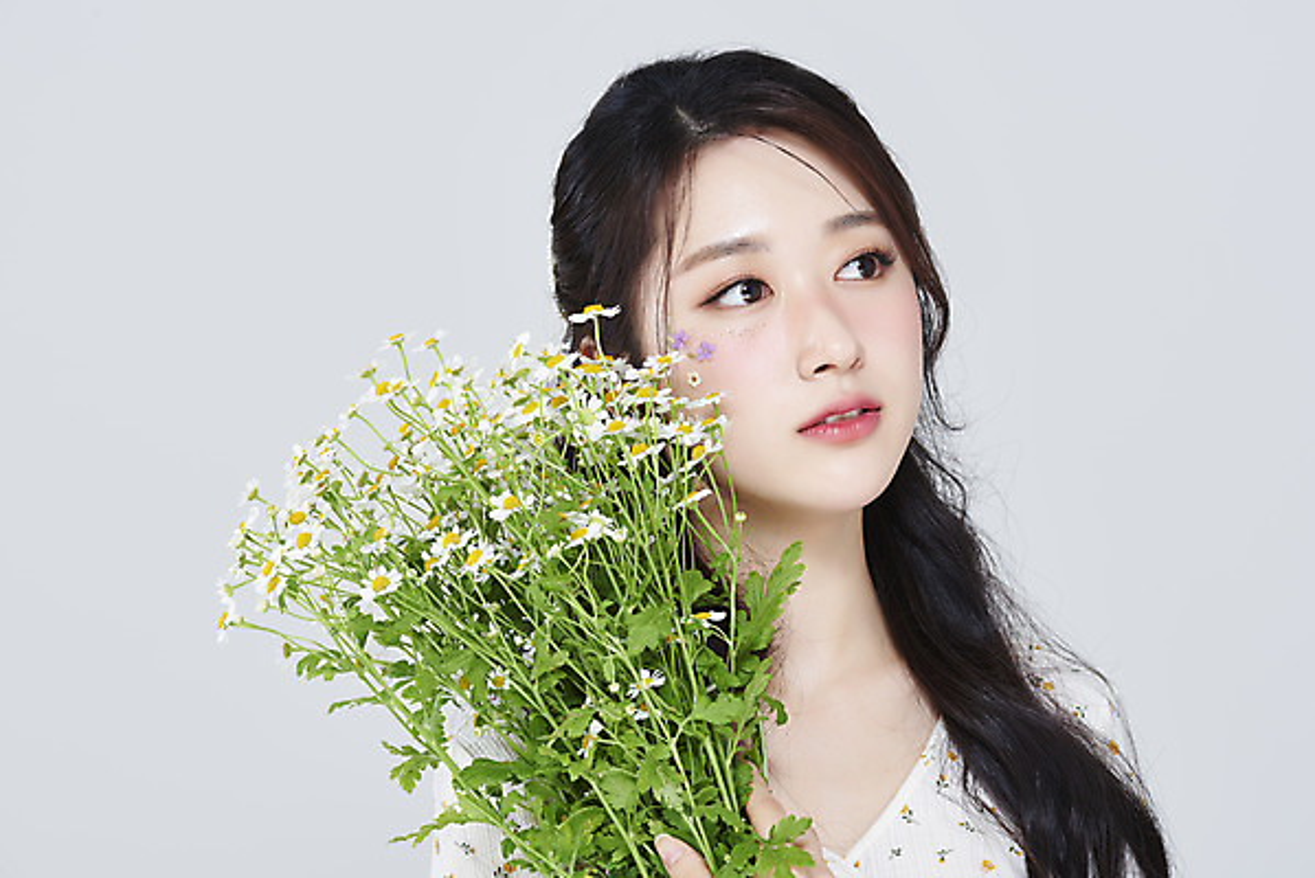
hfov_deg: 19.4
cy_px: 439
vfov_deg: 13.1
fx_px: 3837
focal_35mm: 105
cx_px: 658
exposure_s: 1/125
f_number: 11
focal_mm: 105
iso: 64
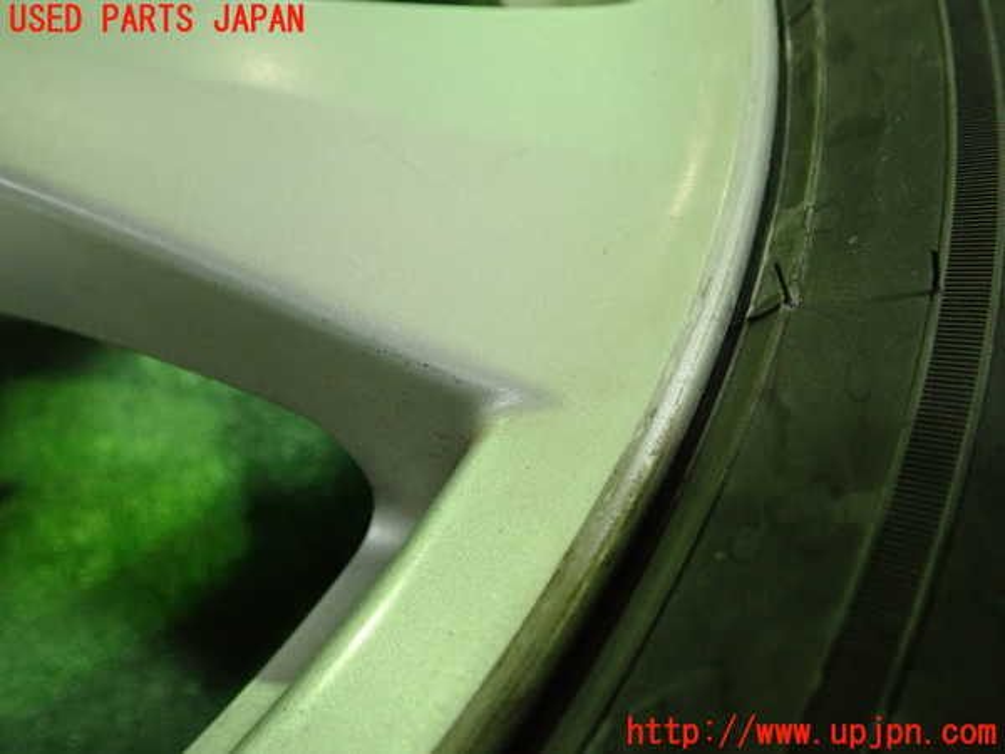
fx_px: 871
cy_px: 377
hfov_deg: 60.0
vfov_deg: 46.8
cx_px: 502
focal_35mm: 30
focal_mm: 5.5
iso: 800
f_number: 2.3
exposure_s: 1/50
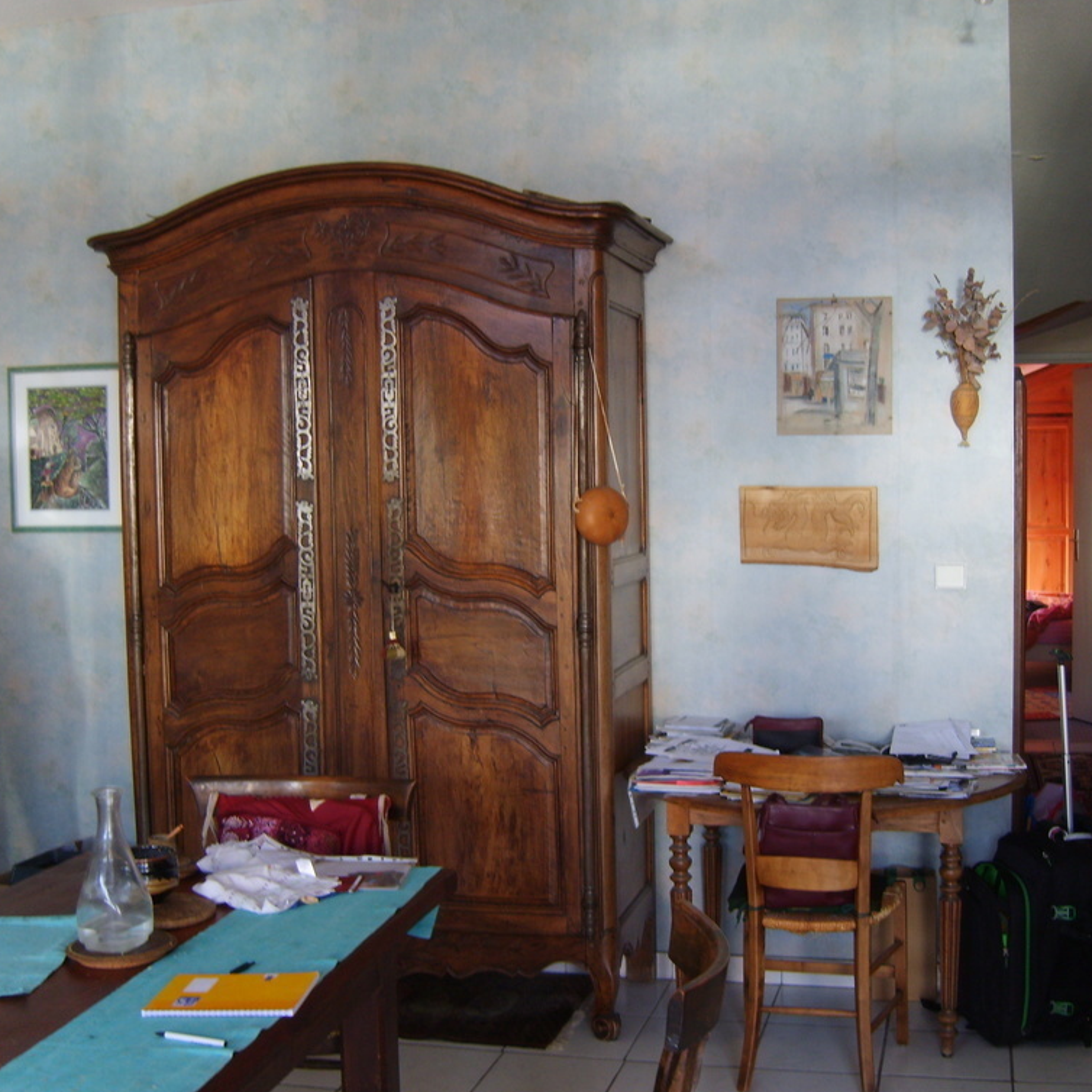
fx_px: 1499
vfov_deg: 40.0
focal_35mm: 42
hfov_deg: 39.9
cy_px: 546
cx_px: 650
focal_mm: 7.4
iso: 69
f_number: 2.8
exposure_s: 1/30
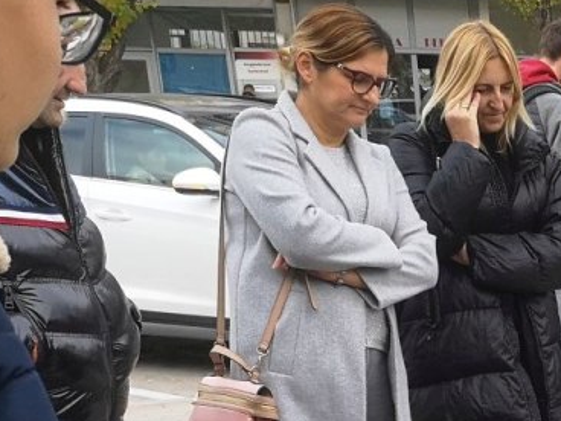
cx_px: 806
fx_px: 1426
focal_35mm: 88
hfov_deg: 19.7
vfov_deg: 15.6
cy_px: 601
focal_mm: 5.58
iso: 100
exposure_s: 1/900
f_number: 1.8
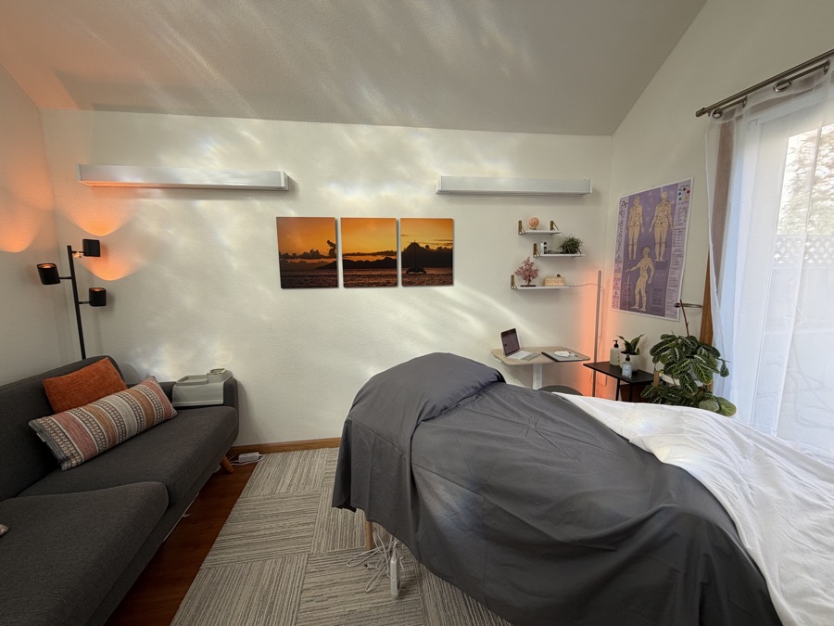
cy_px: 313
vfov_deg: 85.7
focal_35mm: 14
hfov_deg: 102.1
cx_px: 417
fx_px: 337
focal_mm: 2.22
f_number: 2.2
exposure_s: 1/121
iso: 50
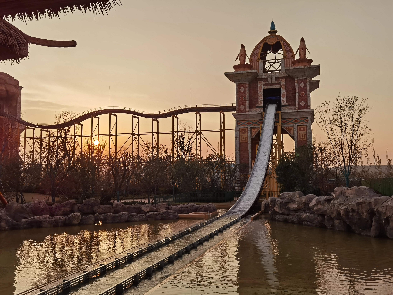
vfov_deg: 41.8
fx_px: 386
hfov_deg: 54.0
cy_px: 148
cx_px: 196
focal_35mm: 34
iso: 50
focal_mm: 6.71
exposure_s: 1/2445
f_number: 1.9
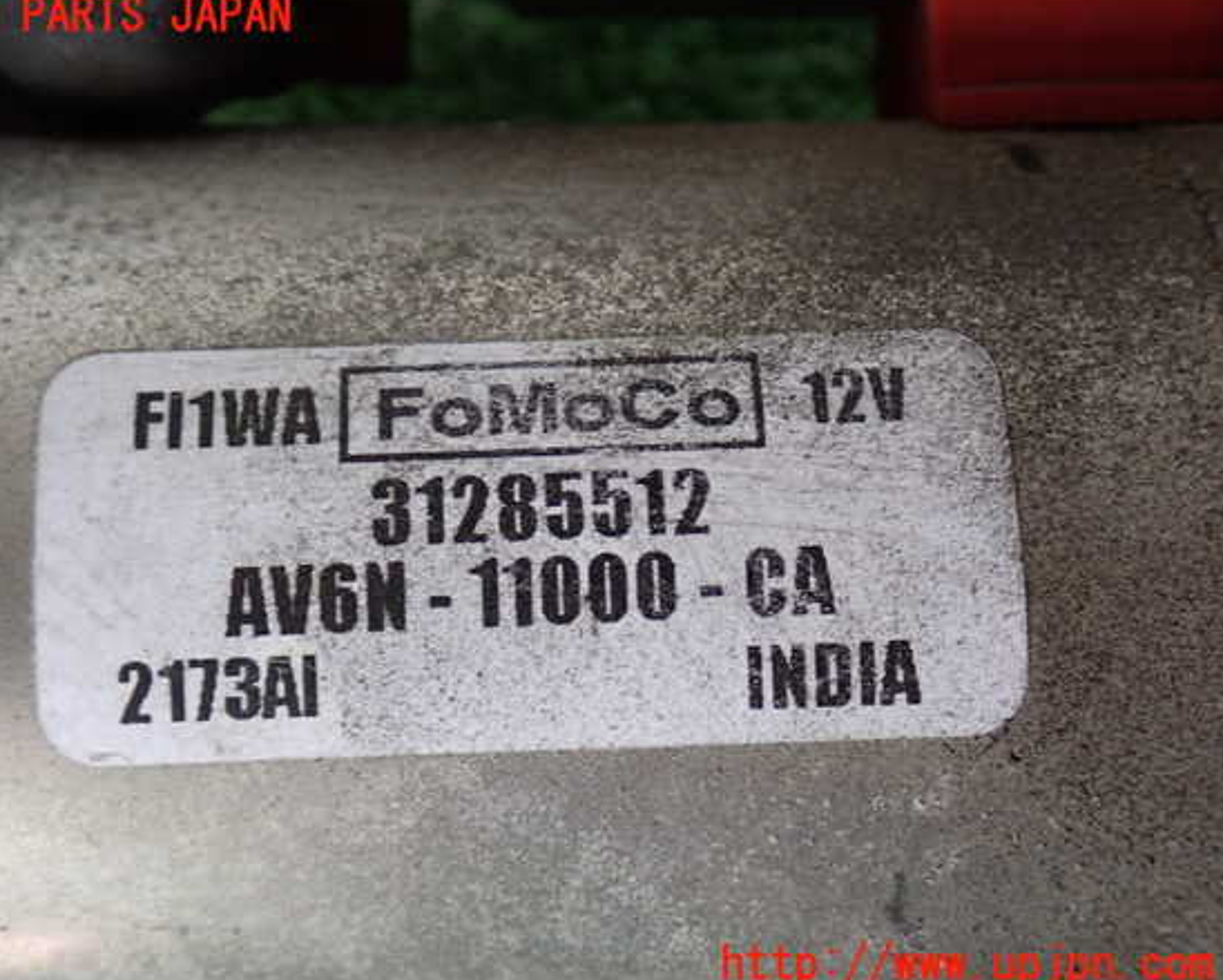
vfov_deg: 32.1
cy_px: 491
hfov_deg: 39.5
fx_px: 1702
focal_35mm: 47
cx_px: 556
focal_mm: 7.84
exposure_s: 1/40
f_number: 2.9
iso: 320
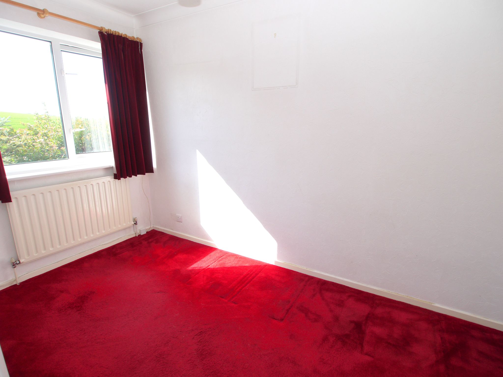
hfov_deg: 87.8
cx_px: 252
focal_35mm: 18
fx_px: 262
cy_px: 188
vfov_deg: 71.6
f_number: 5
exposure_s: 1/160
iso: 100
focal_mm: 9
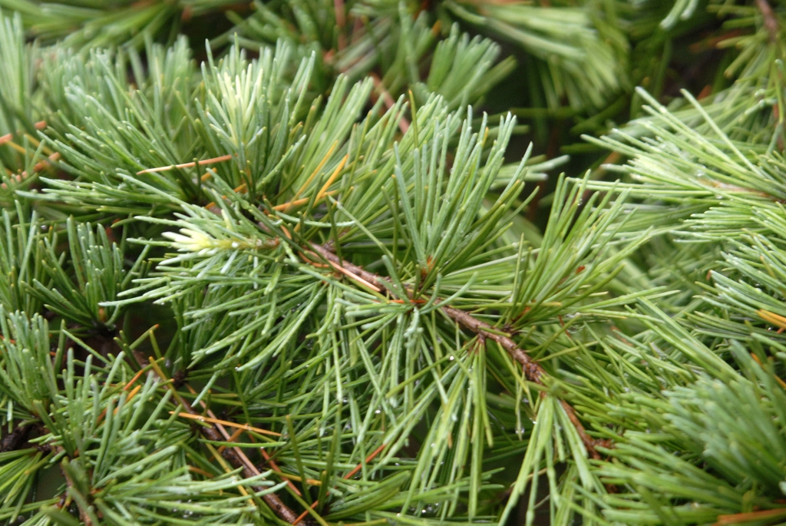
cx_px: 393
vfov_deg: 10.8
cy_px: 263
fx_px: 2786
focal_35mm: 128
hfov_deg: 16.1
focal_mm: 85
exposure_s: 1/25
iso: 400
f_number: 5
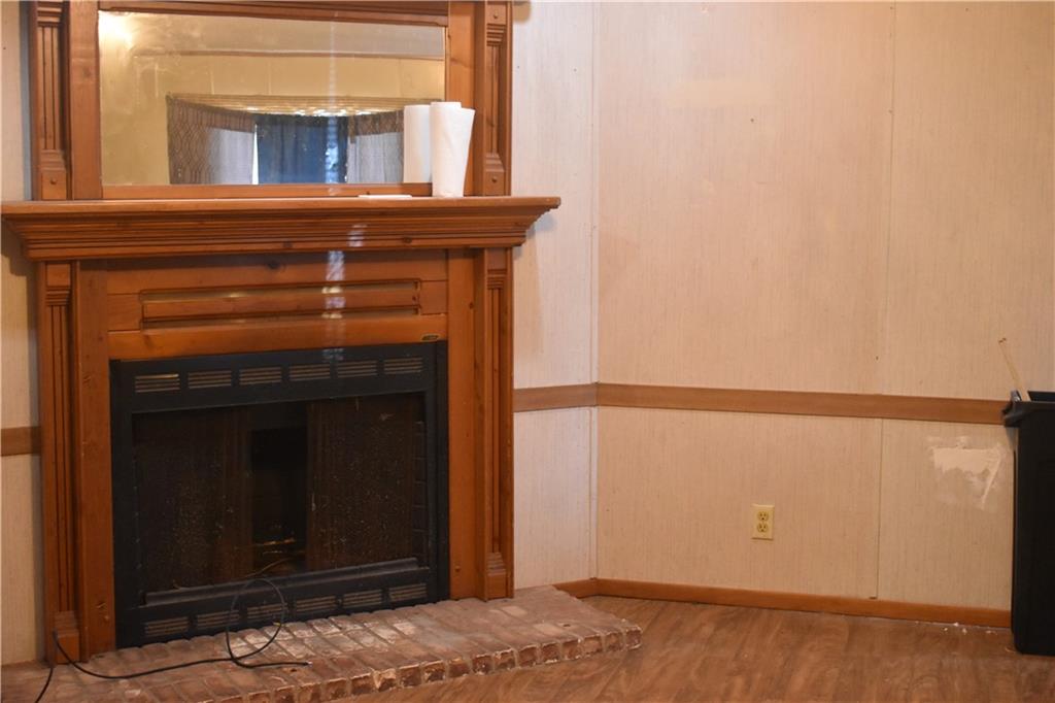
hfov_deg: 41.1
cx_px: 528
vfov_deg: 28.1
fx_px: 1406
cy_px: 352
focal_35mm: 48
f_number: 4.5
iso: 3600
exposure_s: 1/60
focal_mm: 32
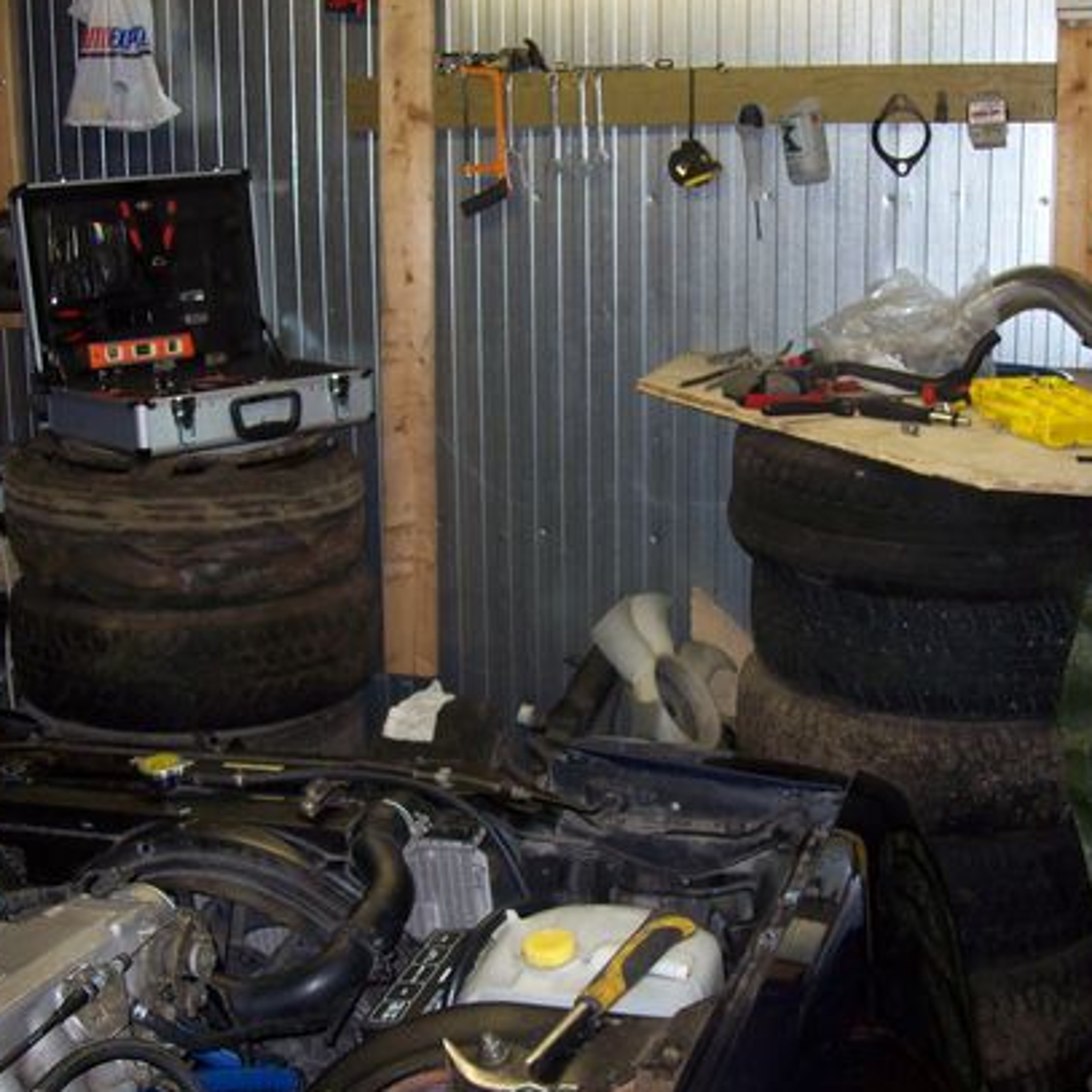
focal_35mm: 50
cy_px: 545
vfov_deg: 34.0
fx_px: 1785
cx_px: 606
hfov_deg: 34.0
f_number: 2.7
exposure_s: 1/64
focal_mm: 6
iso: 80
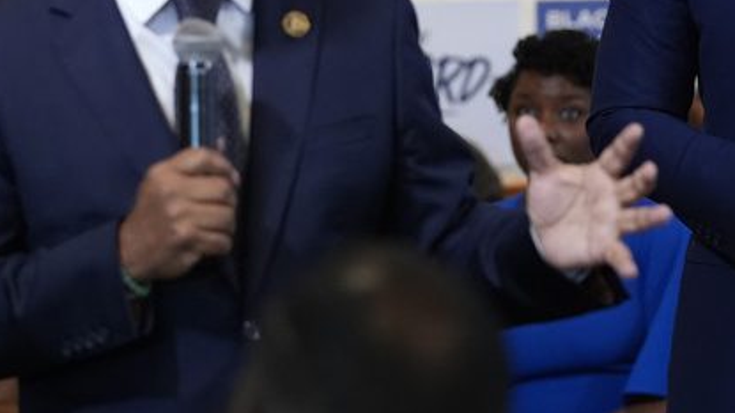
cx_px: 234
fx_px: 5493
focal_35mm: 282
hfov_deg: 7.6
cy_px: 90
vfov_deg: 4.3
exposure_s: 1/320
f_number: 2.8
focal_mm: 109
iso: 3200
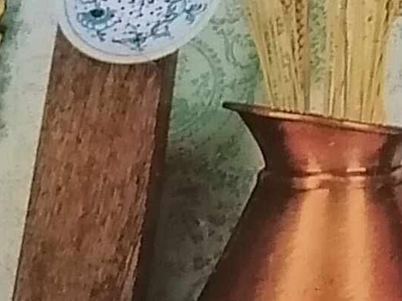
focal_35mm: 202
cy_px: -49
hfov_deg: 9.4
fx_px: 2345
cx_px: 676
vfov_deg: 7.3
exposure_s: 1/25
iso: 800
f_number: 1.8
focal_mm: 5.3
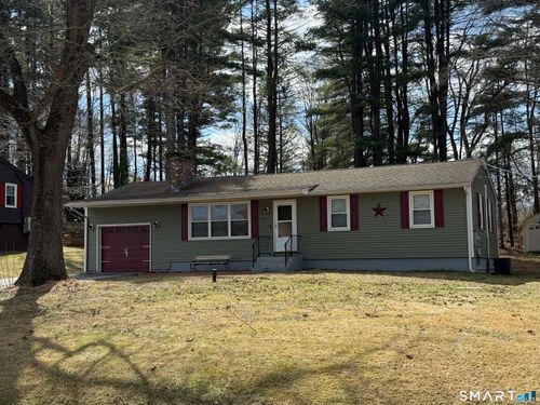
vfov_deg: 30.3
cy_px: 202
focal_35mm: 48
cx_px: 270
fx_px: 749
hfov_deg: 39.7
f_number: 1.78
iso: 80
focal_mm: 6.76
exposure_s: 1/3891
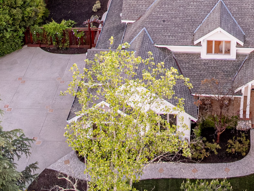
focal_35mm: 80
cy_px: -121
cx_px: 250
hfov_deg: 23.5
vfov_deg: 16.3
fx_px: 587
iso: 200
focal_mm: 12.29
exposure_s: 1/200
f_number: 3.5
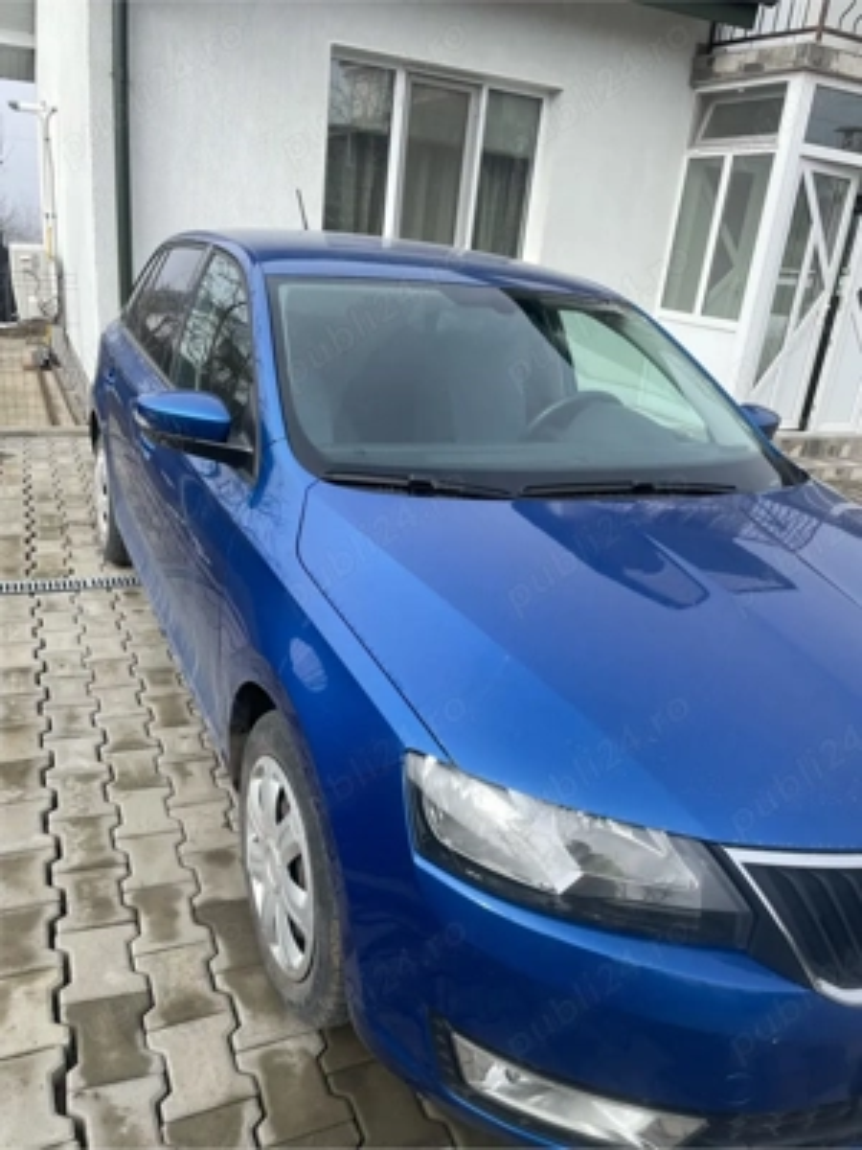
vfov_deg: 67.3
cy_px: 575
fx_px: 863
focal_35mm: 26
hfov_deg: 53.1
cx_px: 431
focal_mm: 4.2
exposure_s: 1/1916
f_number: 1.6
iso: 32
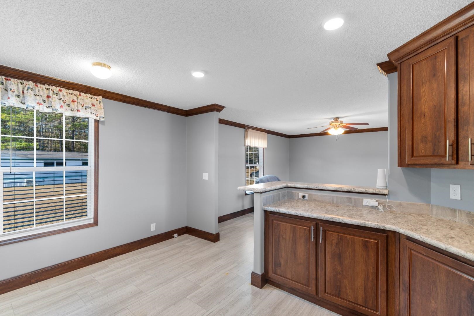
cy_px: 158
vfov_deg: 77.3
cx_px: 237
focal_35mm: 15
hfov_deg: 100.4
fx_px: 197
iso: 100
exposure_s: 1/13
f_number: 4.5
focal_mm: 10
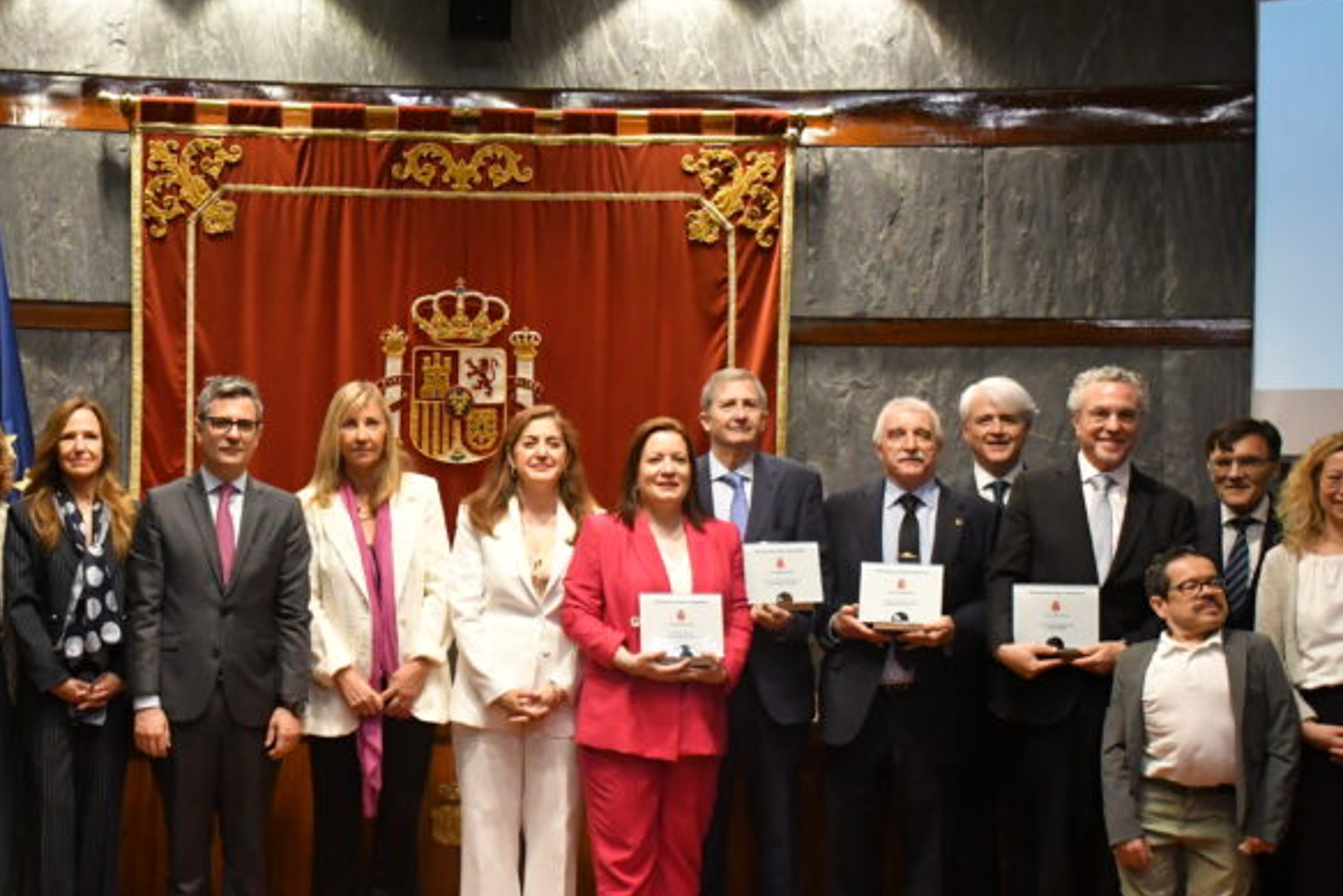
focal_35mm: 58
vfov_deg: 23.4
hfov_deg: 34.1
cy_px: 462
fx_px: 2164
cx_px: 422
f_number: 3.5
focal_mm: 22
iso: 5000
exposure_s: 1/500
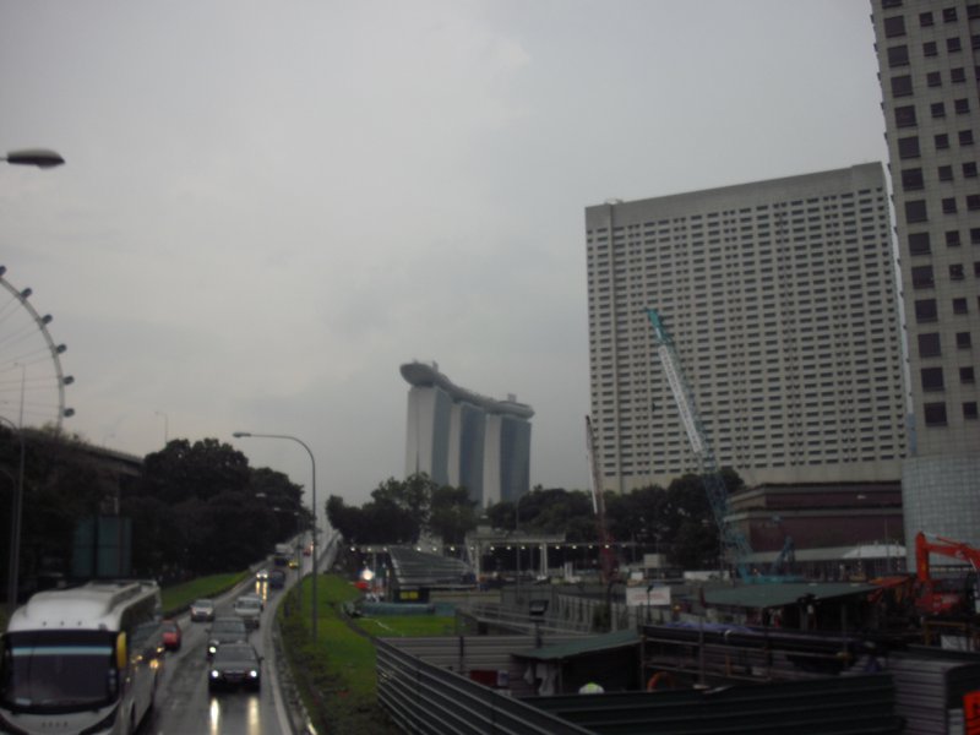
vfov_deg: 37.7
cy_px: 368
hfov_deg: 49.0
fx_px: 1076
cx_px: 490
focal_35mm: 38
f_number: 8
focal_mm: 6.2
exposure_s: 1/60
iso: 100
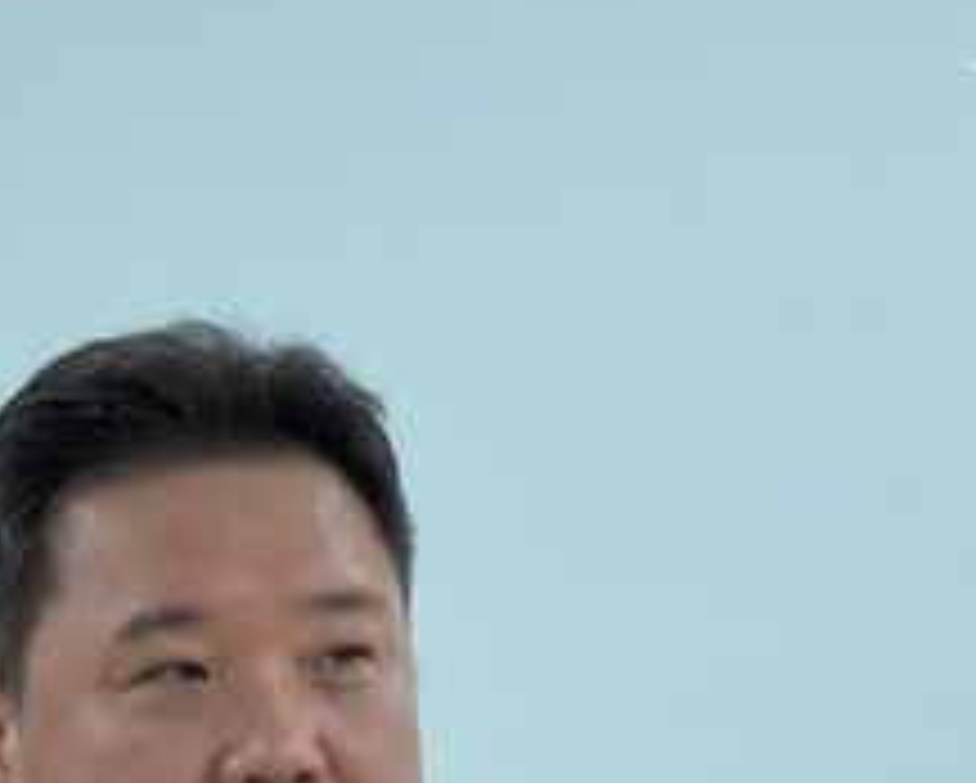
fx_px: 15612
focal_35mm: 540
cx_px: 40
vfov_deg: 2.9
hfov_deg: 3.6
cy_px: 842
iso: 250
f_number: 2.8
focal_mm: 16.89
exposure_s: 1/120
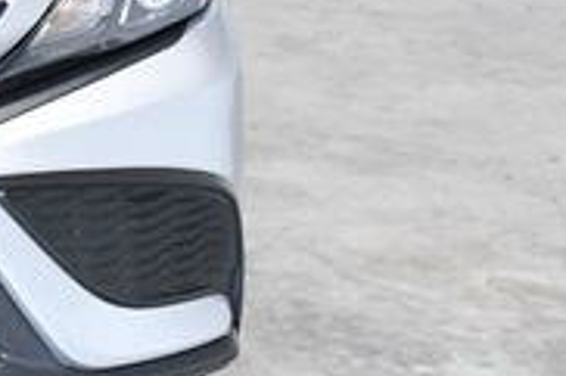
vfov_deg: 9.5
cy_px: -103
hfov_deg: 13.5
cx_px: -339
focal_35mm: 141
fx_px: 2215
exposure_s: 1/320
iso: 2500
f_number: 9
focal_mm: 27
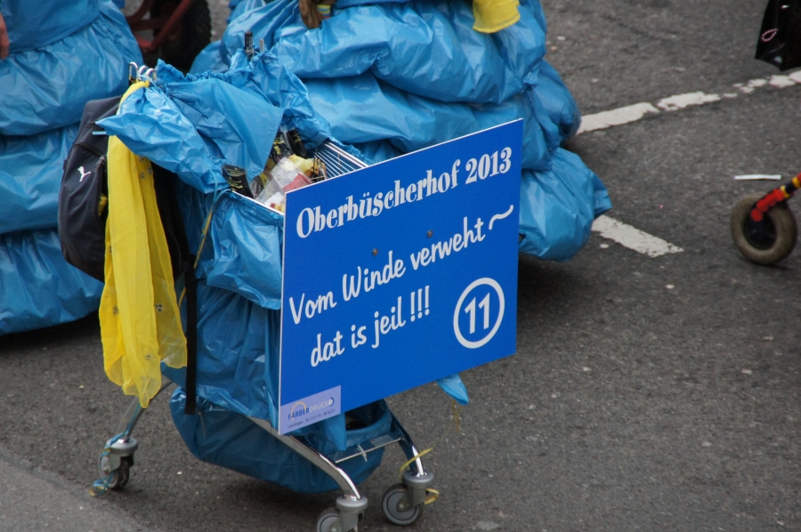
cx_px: 400
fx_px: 6668
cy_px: 266
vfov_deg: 4.6
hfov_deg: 6.9
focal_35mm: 300
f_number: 6.3
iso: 1600
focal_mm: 200
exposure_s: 1/160
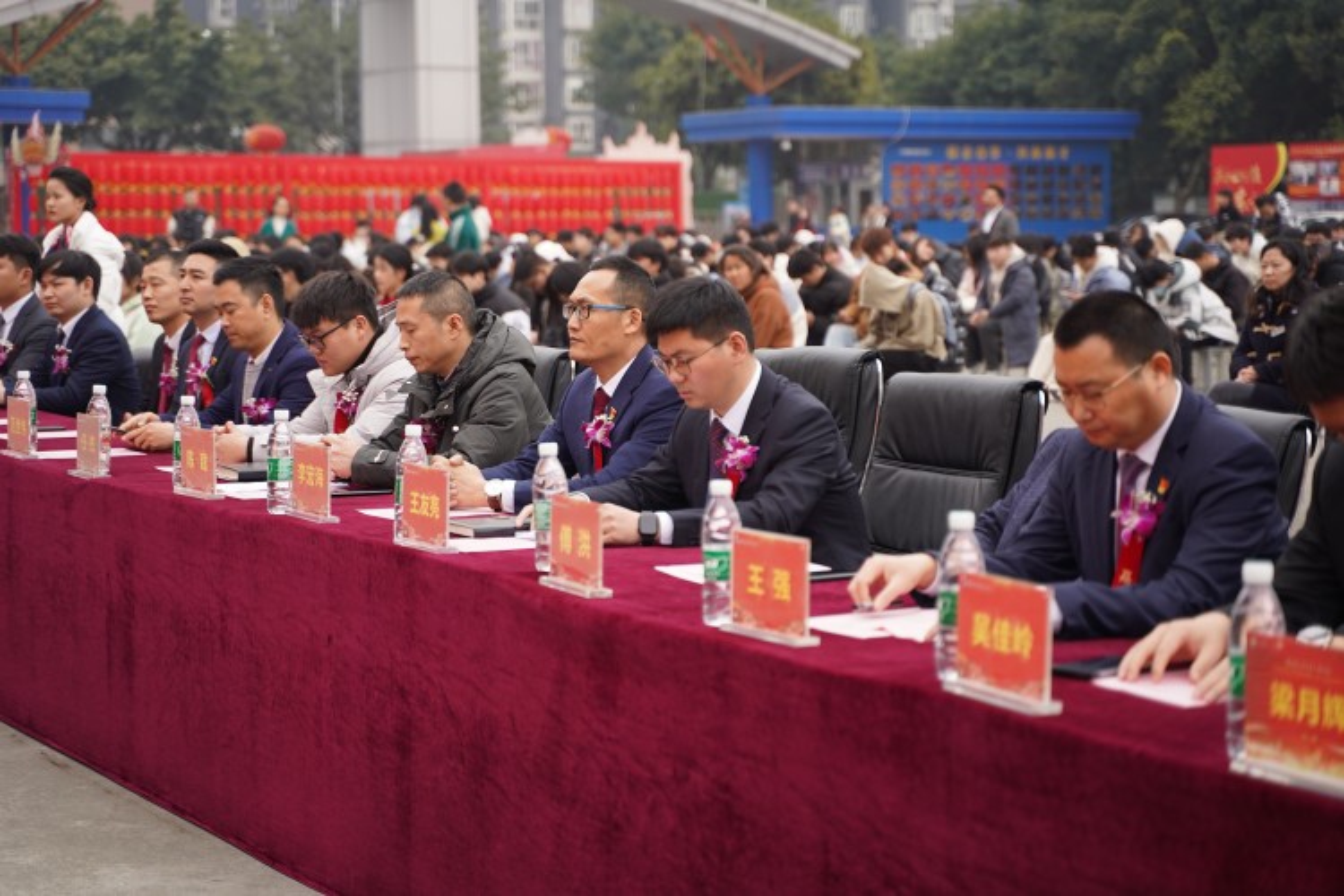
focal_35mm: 75
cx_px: 672
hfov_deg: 27.0
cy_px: 448
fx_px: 2800
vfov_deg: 18.2
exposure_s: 1/1000
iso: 320
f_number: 2.8
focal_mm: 75
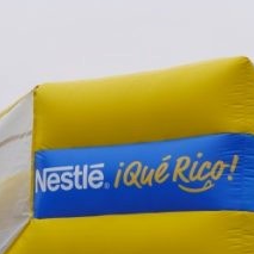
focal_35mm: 98
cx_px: 75
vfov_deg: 16.7
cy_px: 339
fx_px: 814
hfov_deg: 17.7
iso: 100
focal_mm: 16
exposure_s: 1/125
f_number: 8
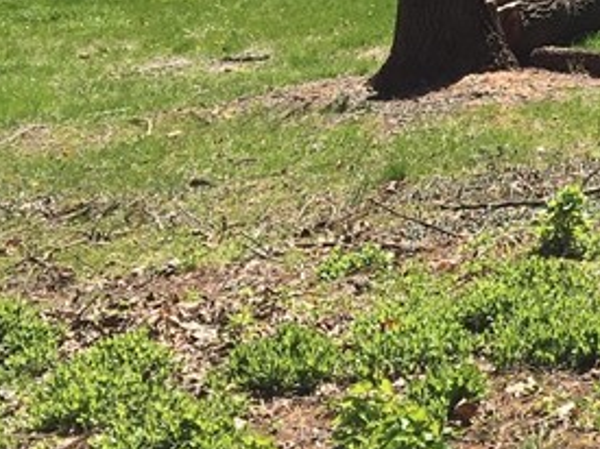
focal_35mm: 108
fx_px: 1871
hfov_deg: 16.6
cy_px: -39
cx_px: 895
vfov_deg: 13.4
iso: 25
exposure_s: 1/1040
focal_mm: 4.15
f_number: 2.2
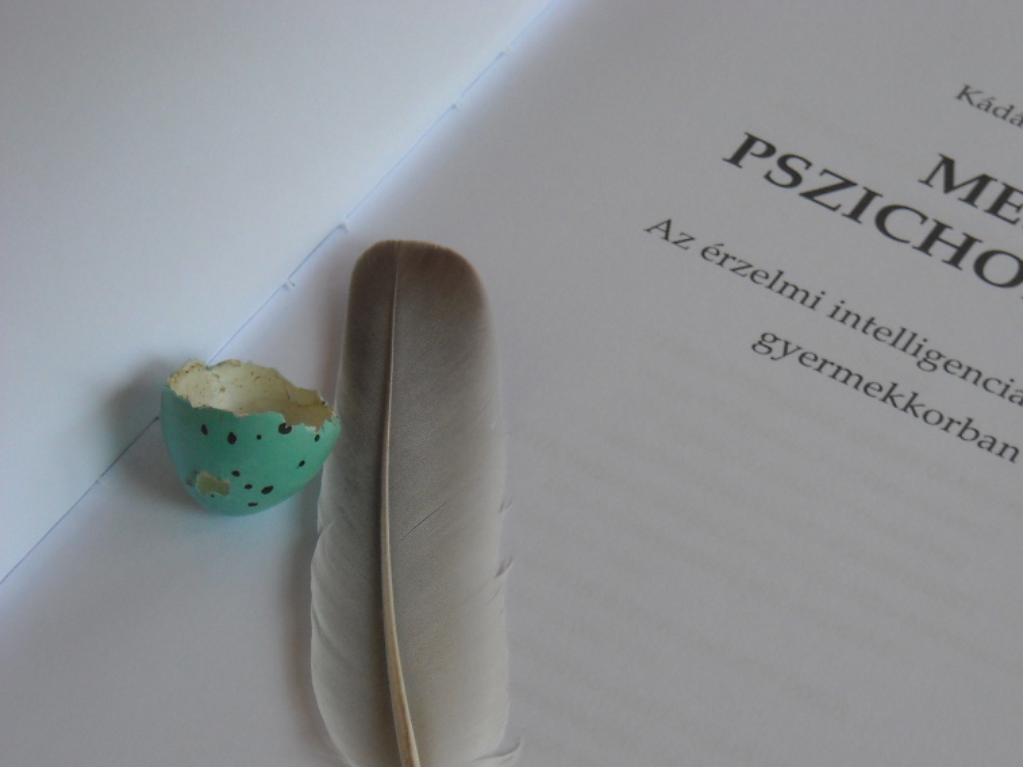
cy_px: 514
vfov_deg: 10.4
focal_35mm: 142
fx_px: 4197
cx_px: 687
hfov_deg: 13.9
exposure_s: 1/250
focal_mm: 17.1
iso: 124
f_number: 4.7
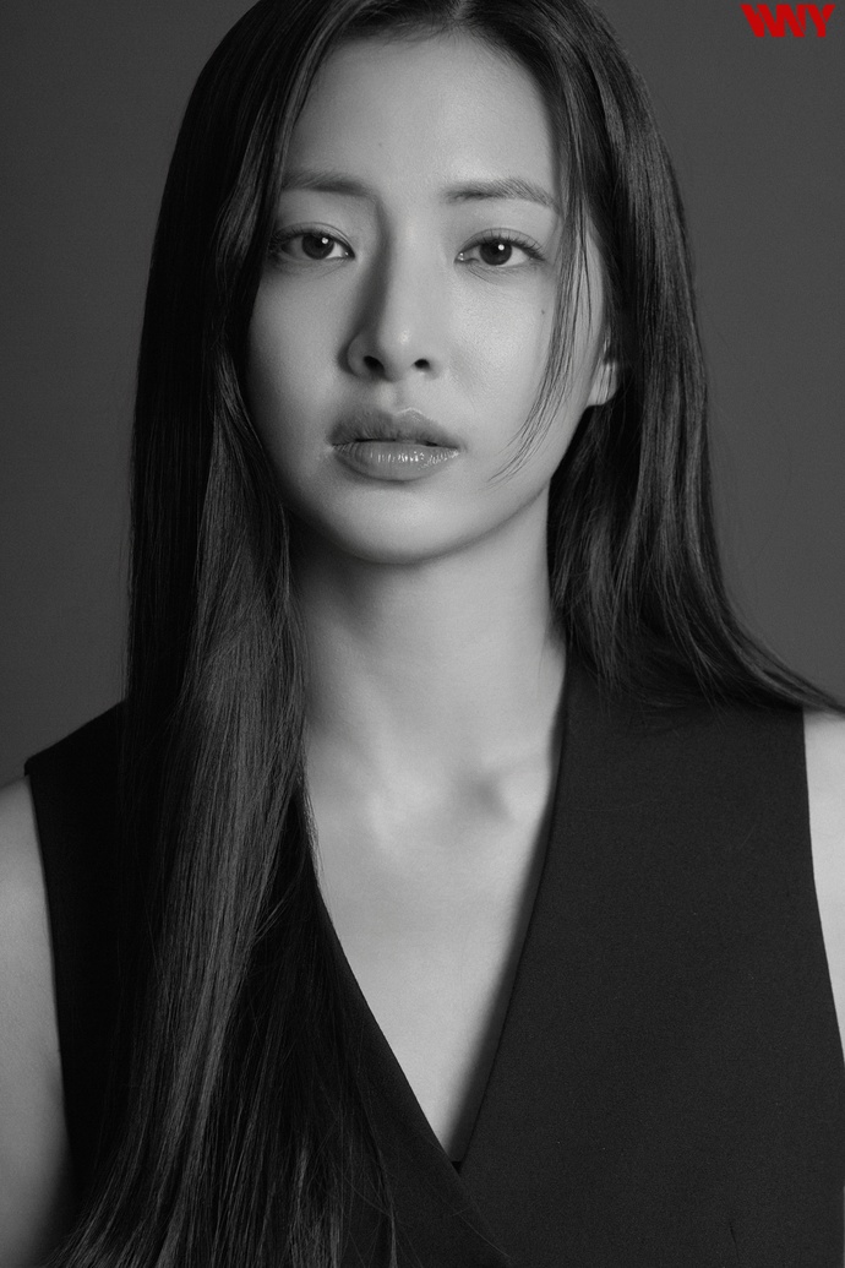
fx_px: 6971
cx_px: 422
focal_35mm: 198
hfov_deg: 6.9
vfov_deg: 10.4
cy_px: 634
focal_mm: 198
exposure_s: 1/161
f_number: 8
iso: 250
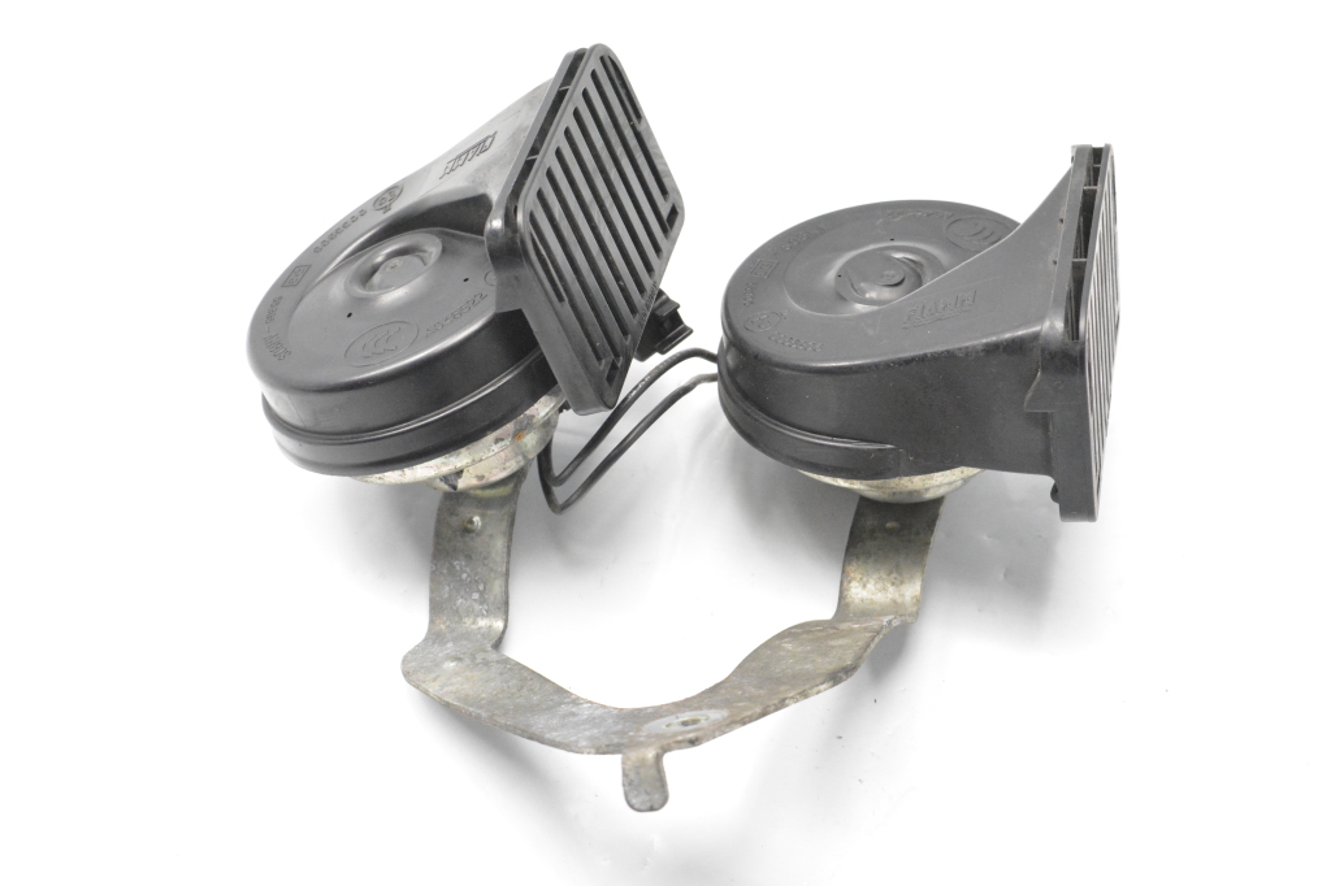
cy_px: 443
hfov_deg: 28.1
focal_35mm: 72
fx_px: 2661
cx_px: 666
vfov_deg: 18.9
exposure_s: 1/320
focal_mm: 48
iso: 6400
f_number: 9
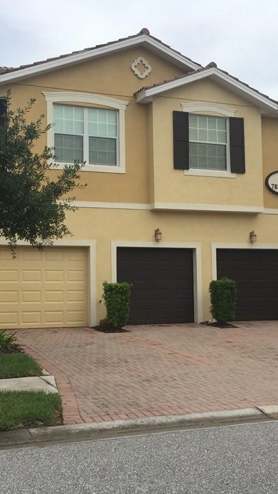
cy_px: 248
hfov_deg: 27.7
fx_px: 564
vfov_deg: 47.4
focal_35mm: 43
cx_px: 124
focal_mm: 4.15
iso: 32
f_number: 2.2
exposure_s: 1/2326
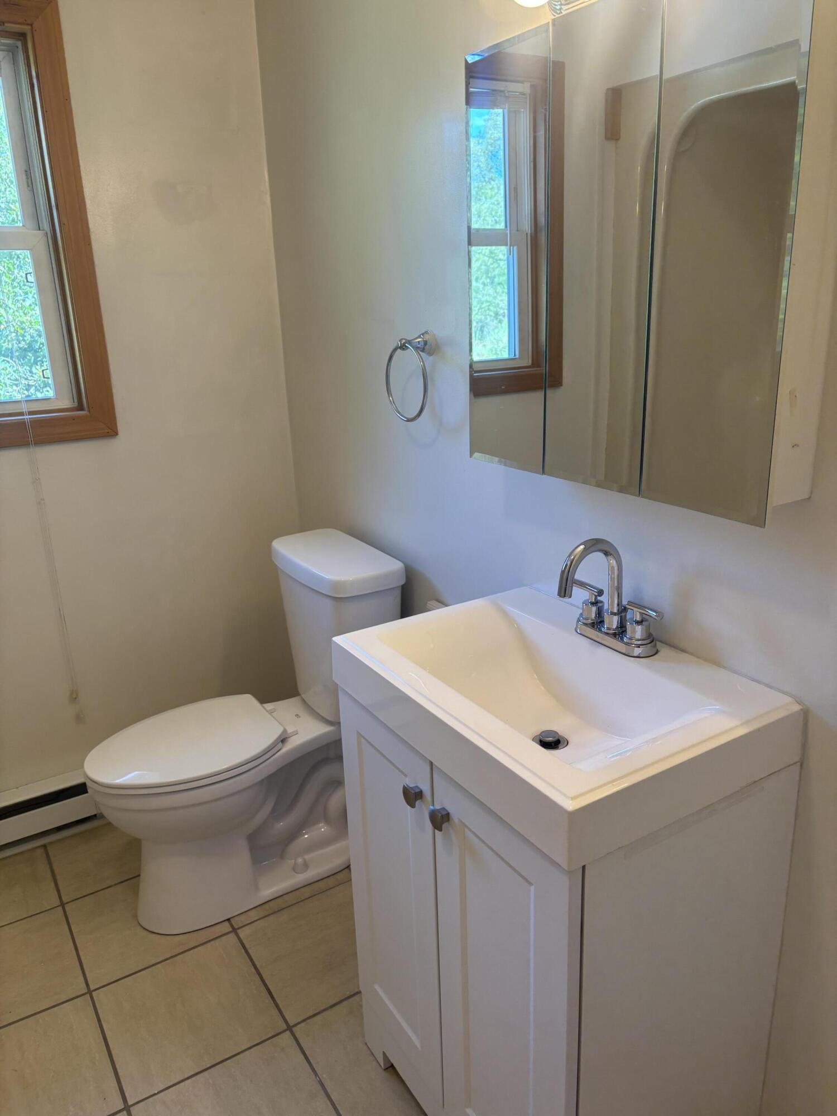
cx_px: 418
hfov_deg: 53.1
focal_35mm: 26
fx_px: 838
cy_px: 558
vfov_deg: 67.3
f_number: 1.6
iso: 80
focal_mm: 5.96
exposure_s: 1/60
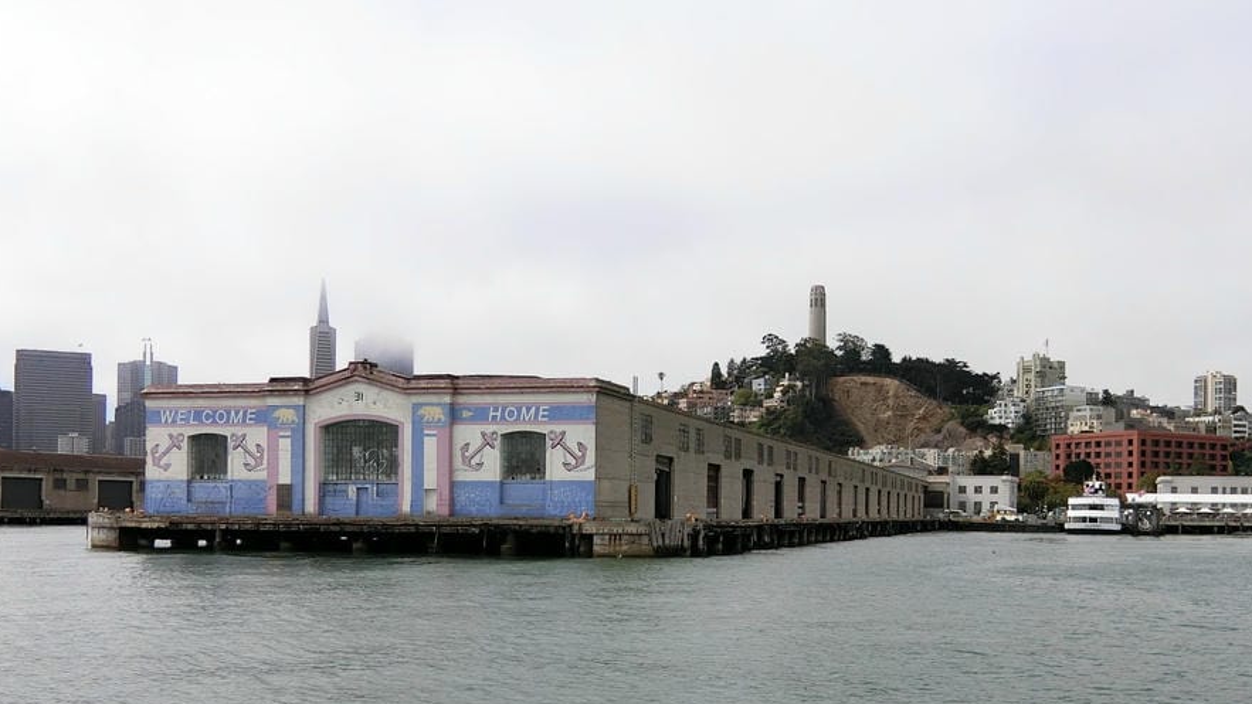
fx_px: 1229
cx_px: 795
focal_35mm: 37
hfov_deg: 53.3
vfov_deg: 31.5
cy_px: 521
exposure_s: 1/250
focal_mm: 5.4
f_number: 7.9
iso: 80
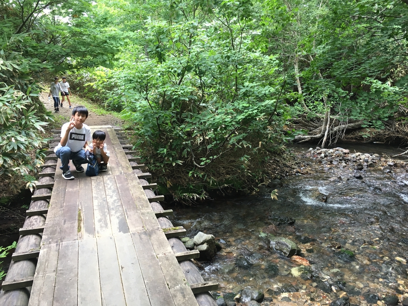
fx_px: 342
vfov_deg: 48.2
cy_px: 153
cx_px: 204
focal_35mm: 29
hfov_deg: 61.7
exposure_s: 1/40
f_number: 2.2
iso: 25
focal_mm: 4.15
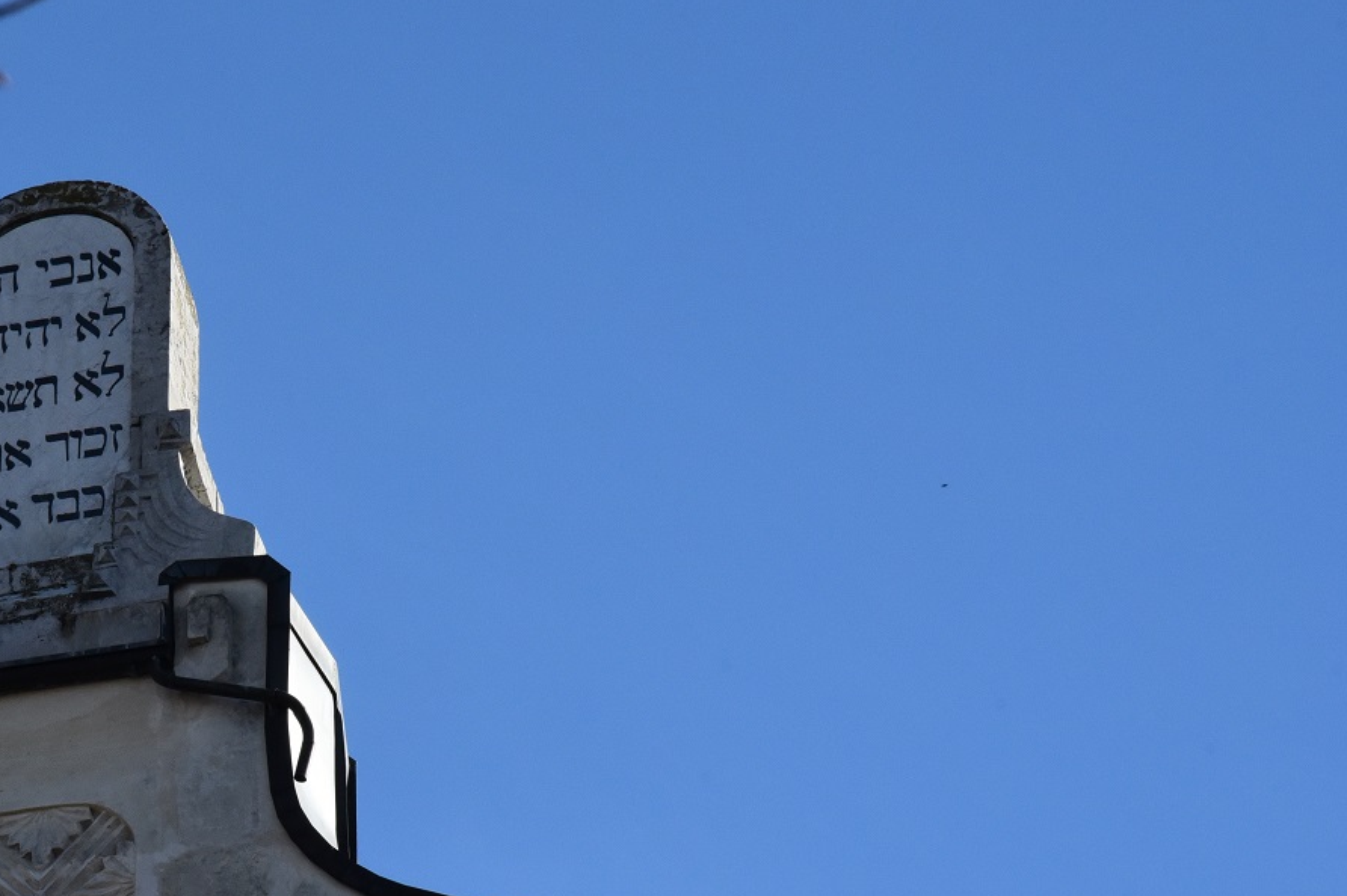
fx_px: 9088
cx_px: 55
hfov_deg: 8.4
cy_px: 496
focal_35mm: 243
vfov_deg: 5.7
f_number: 16
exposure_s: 1/1250
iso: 2000
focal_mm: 120
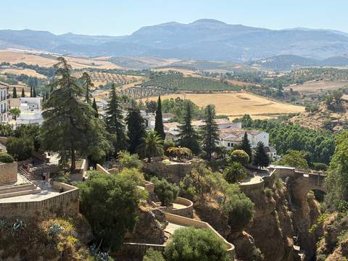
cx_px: 174
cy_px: 130
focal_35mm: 52
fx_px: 523
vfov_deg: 28.0
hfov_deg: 36.8
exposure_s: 1/2075
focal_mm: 5.96
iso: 32
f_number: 1.6
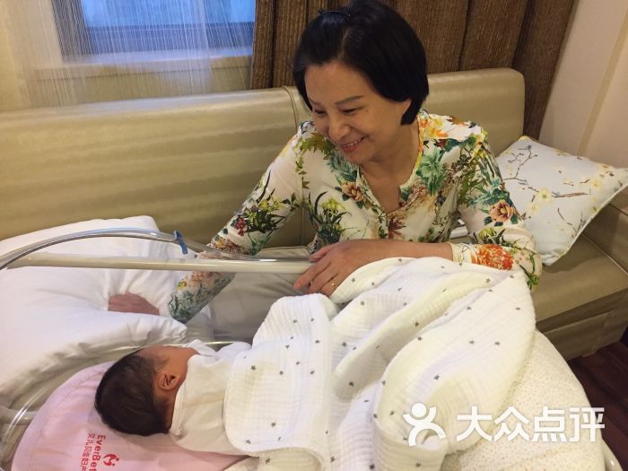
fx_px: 526
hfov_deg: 61.7
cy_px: 236
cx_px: 314
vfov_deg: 48.2
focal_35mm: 29
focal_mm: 4.15
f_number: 2.2
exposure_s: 1/33
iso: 250
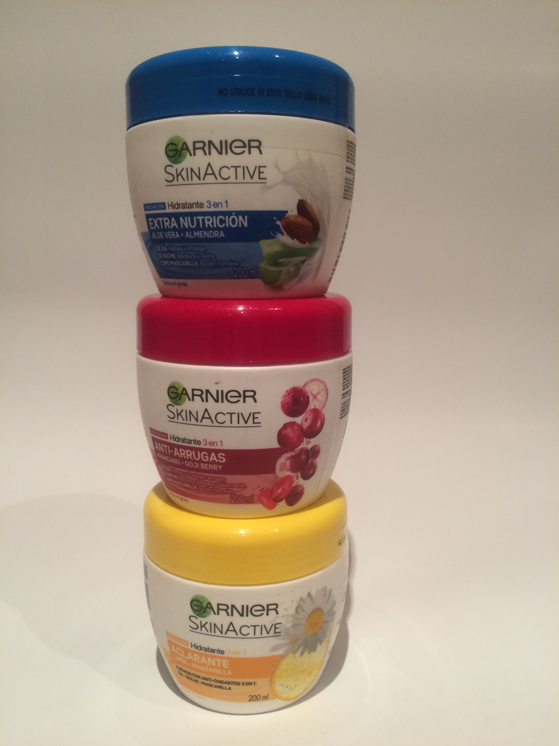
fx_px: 624
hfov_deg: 48.2
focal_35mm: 29
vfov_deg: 61.7
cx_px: 280
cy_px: 373
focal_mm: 4.15
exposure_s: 1/30
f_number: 2.2
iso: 100
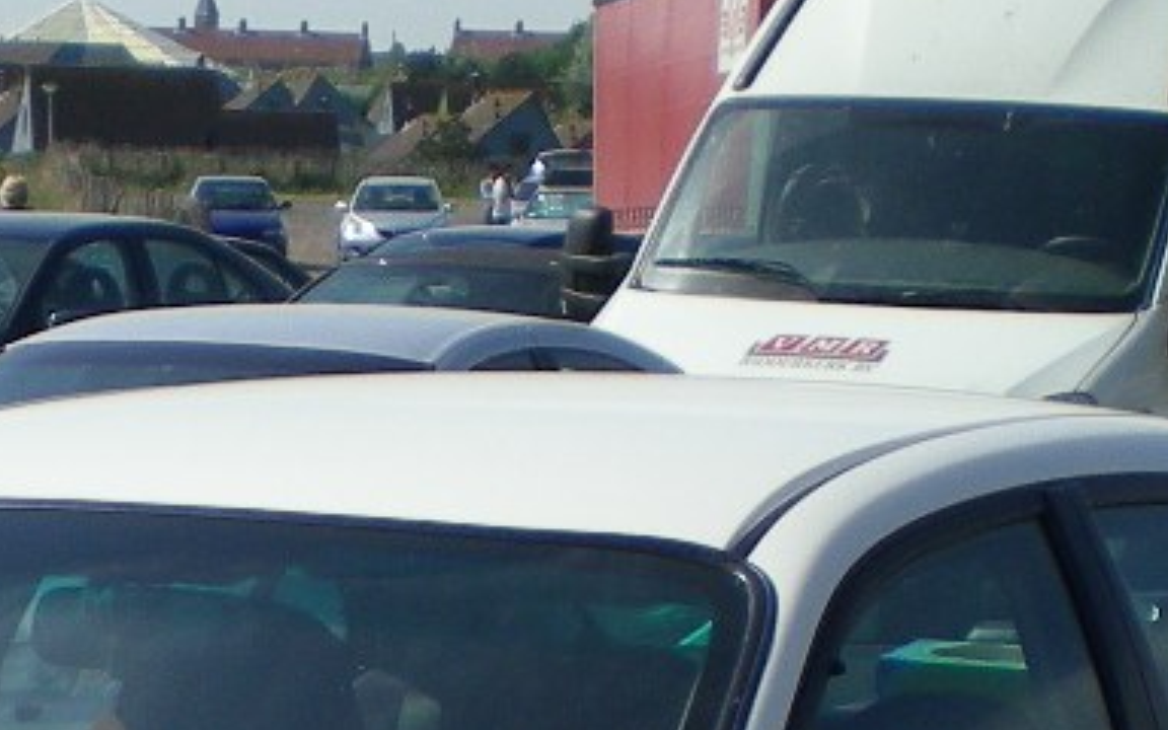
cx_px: 173
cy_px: 1354
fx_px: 5125
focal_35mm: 161
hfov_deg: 12.9
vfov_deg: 7.9
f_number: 4.6
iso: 50
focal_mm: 6.3
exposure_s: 1/451
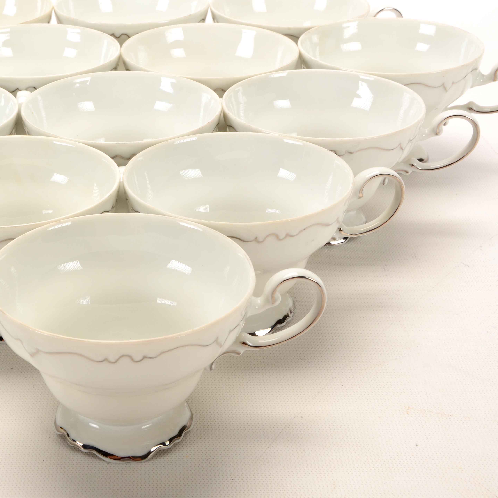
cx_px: 122
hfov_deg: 22.3
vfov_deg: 22.5
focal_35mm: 77
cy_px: 225
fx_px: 1249
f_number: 18
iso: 200
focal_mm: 35
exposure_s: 1/160
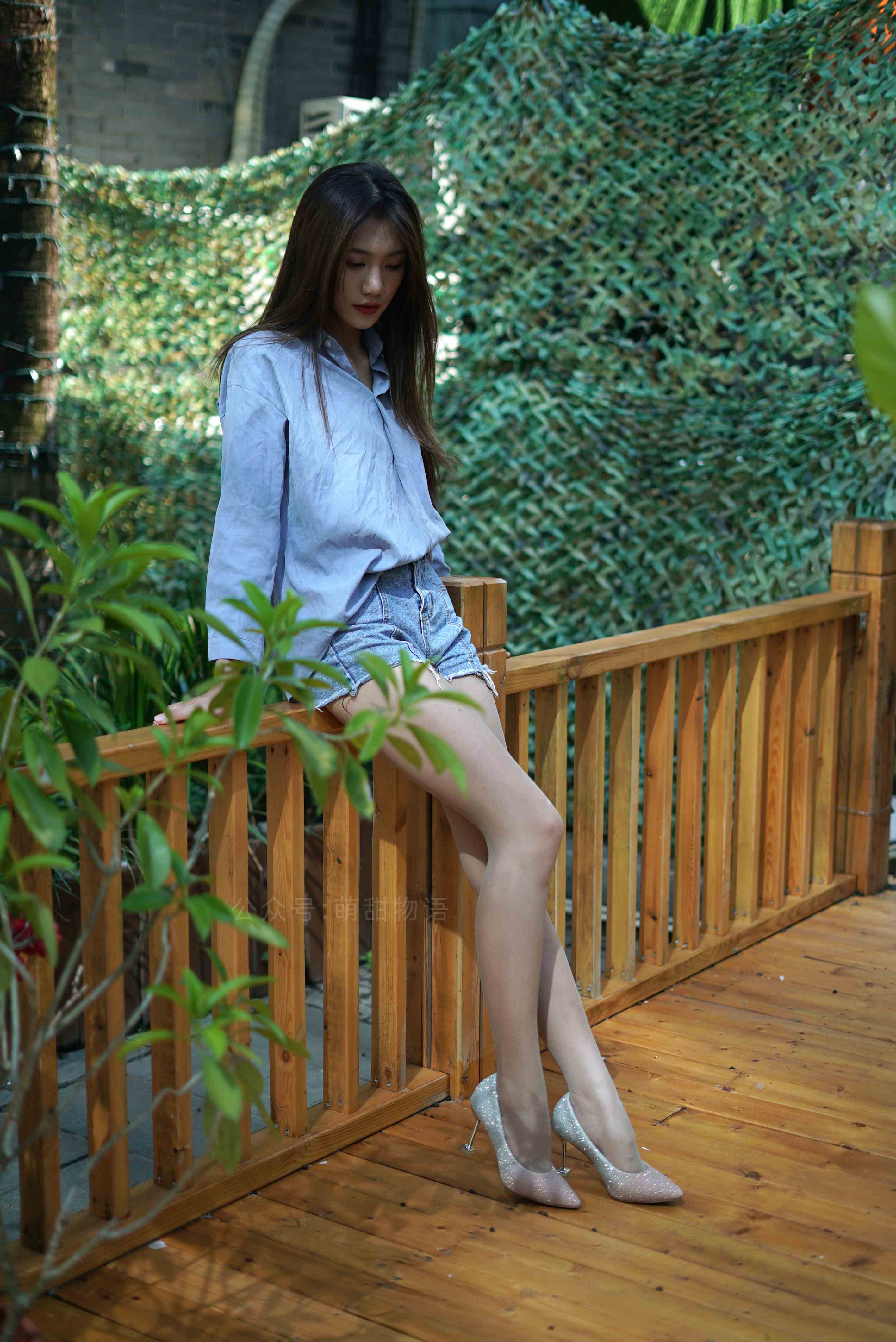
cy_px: 671
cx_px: 448
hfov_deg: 27.0
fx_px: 1864
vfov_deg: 39.6
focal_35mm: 50
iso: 200
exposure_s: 1/2500
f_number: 2
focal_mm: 50
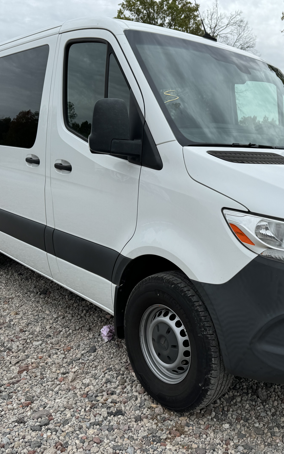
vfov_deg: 56.7
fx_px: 421
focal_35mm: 34
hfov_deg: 36.5
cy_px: 227
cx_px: 207
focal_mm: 6.76
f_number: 1.78
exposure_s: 1/3096
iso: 80
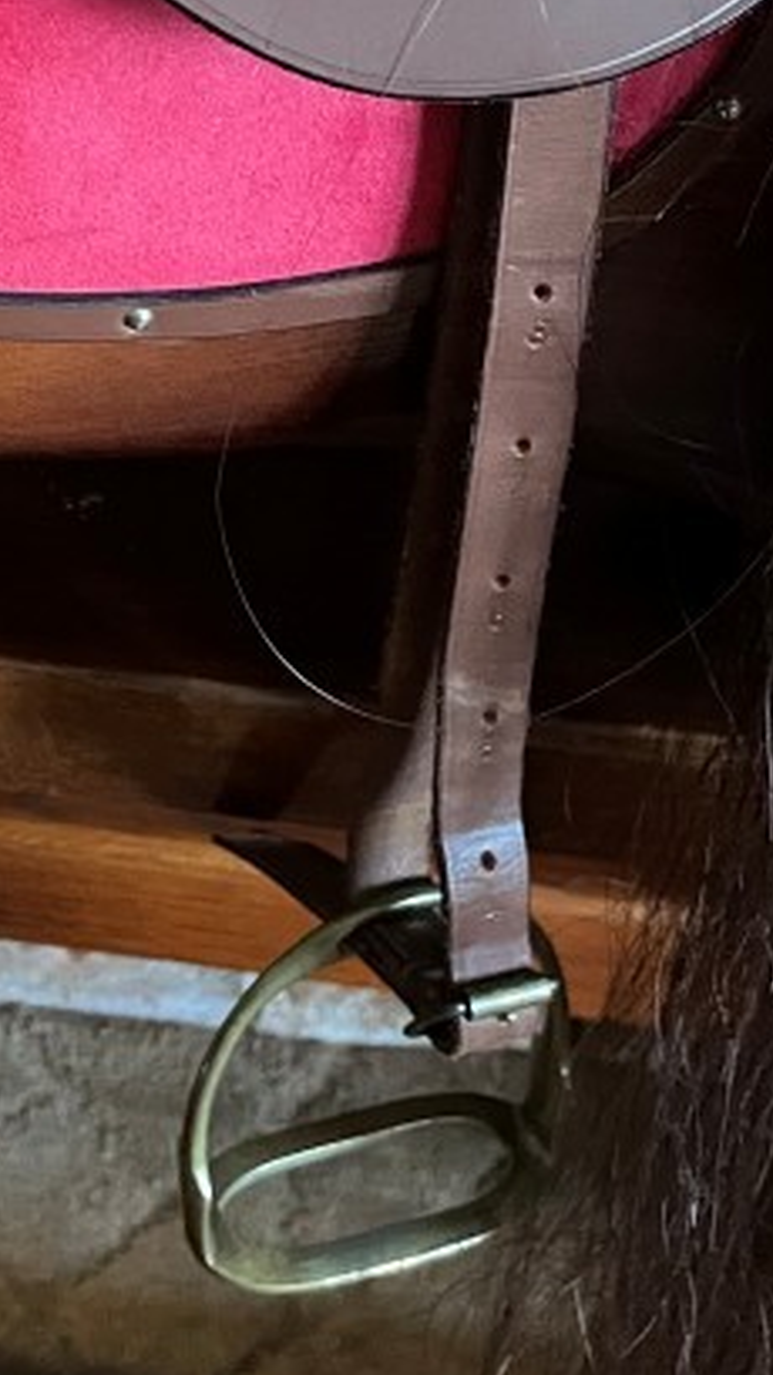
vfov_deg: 28.2
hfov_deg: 16.0
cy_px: 40
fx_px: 2588
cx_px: -282
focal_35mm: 71
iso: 800
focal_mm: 4.2
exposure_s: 1/25
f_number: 1.6
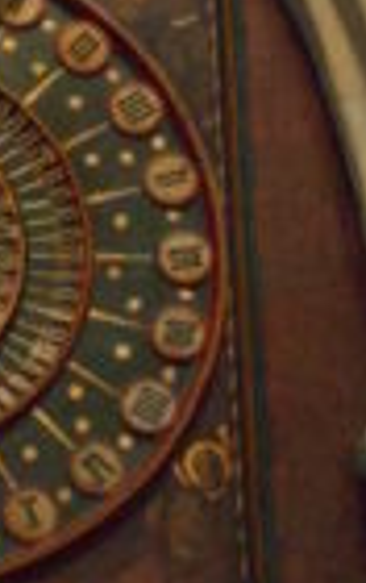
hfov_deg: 5.8
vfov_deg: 9.2
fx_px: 3608
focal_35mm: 227
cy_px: 87
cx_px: -104
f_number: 5.8
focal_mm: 13.5
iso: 1600
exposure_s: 1/60
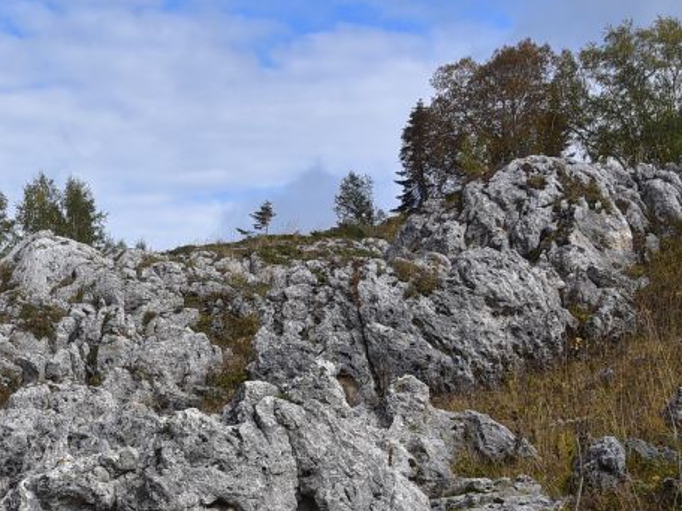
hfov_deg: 14.2
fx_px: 2699
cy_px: 539
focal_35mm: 137
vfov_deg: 10.7
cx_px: -21
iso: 160
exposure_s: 1/125
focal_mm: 50
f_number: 13
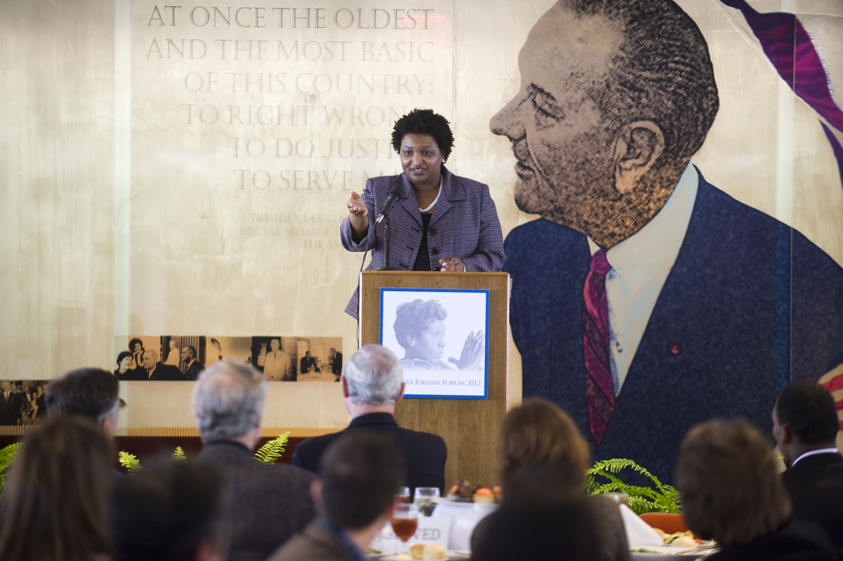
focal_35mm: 150
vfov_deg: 9.1
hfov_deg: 13.7
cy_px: 280
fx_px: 3510
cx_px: 422
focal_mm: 150
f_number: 2.8
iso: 1250
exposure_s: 1/60
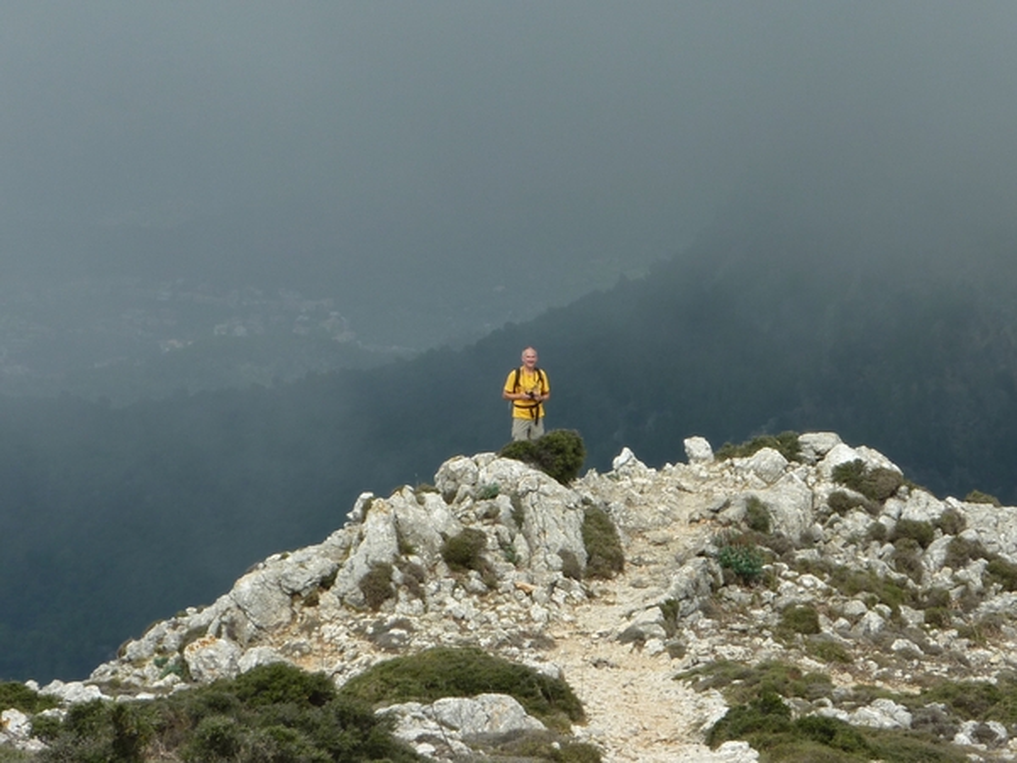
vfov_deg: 7.0
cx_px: 508
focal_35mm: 212
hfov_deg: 9.3
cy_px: 382
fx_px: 6228
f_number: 4.5
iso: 80
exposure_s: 1/400
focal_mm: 24.1
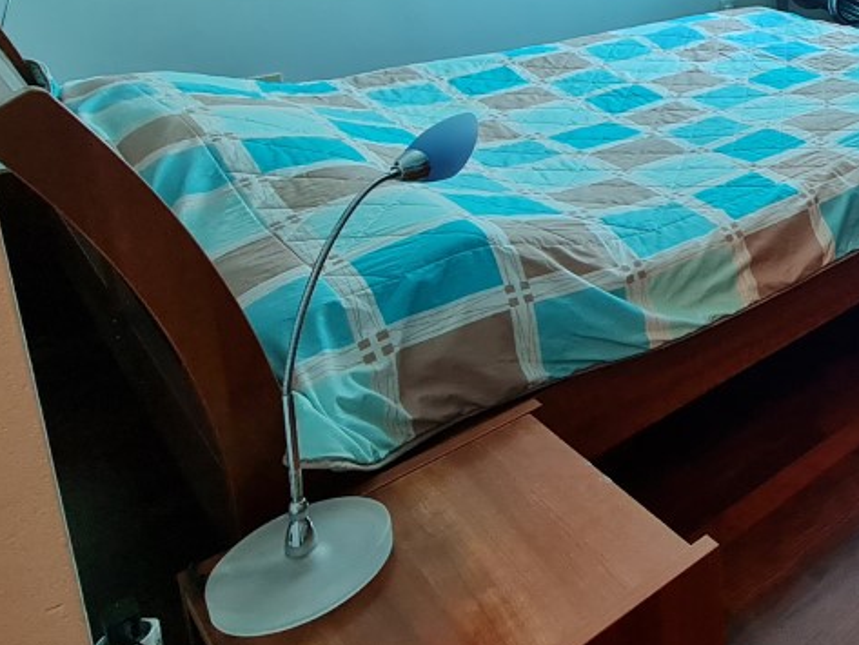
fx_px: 819
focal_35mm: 33
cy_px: 5
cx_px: 995
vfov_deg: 38.4
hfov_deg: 41.1
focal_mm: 2.2
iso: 200
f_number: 2.2
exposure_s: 1/50
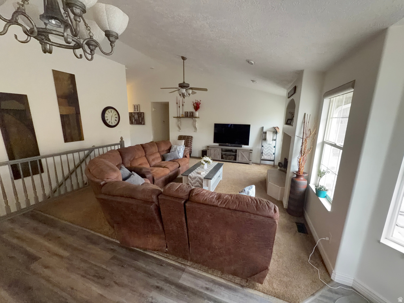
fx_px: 163
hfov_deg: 102.1
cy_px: 152
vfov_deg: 85.7
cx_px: 202
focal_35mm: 14
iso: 400
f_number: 2.2
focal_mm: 2.22
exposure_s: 1/100
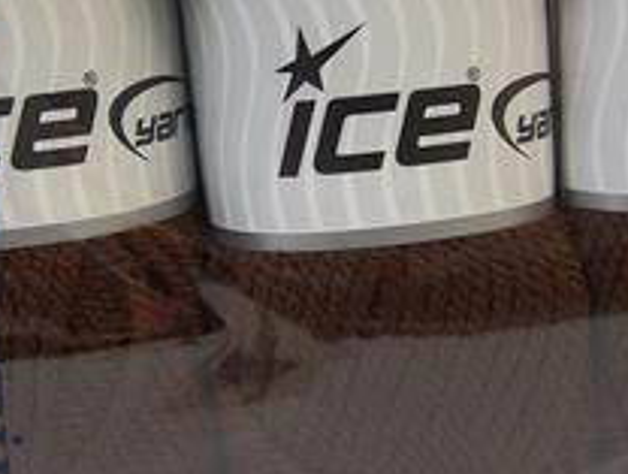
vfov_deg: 20.6
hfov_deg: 27.1
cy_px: 113
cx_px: 178
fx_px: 1291
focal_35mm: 71
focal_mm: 7.6
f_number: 2.8
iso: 200
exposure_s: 1/12.8
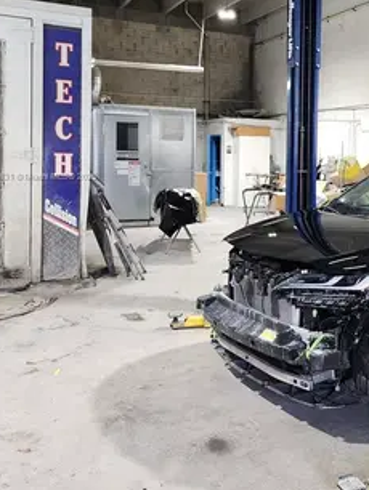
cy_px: 177
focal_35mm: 40
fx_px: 568
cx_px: 287
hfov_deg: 35.0
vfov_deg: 46.3
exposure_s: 1/120
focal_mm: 6.4
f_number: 1.8
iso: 320
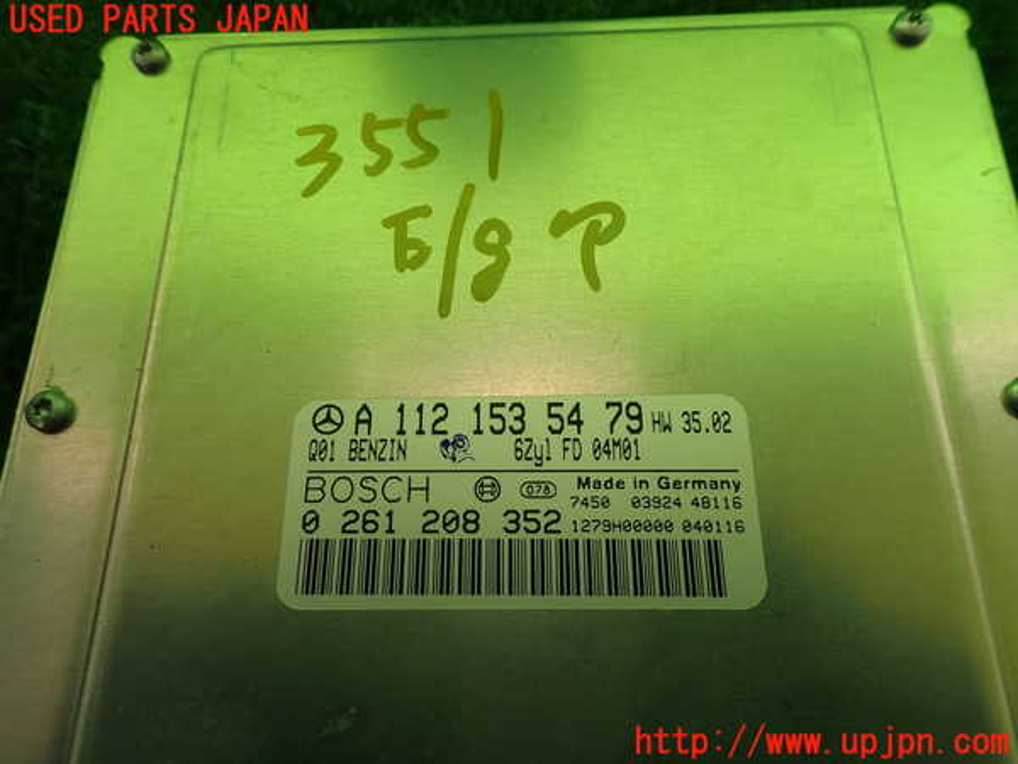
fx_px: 735
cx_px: 509
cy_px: 382
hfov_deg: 69.4
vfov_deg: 54.9
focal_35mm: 25
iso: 100
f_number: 2.8
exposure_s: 1/250
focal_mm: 4.5
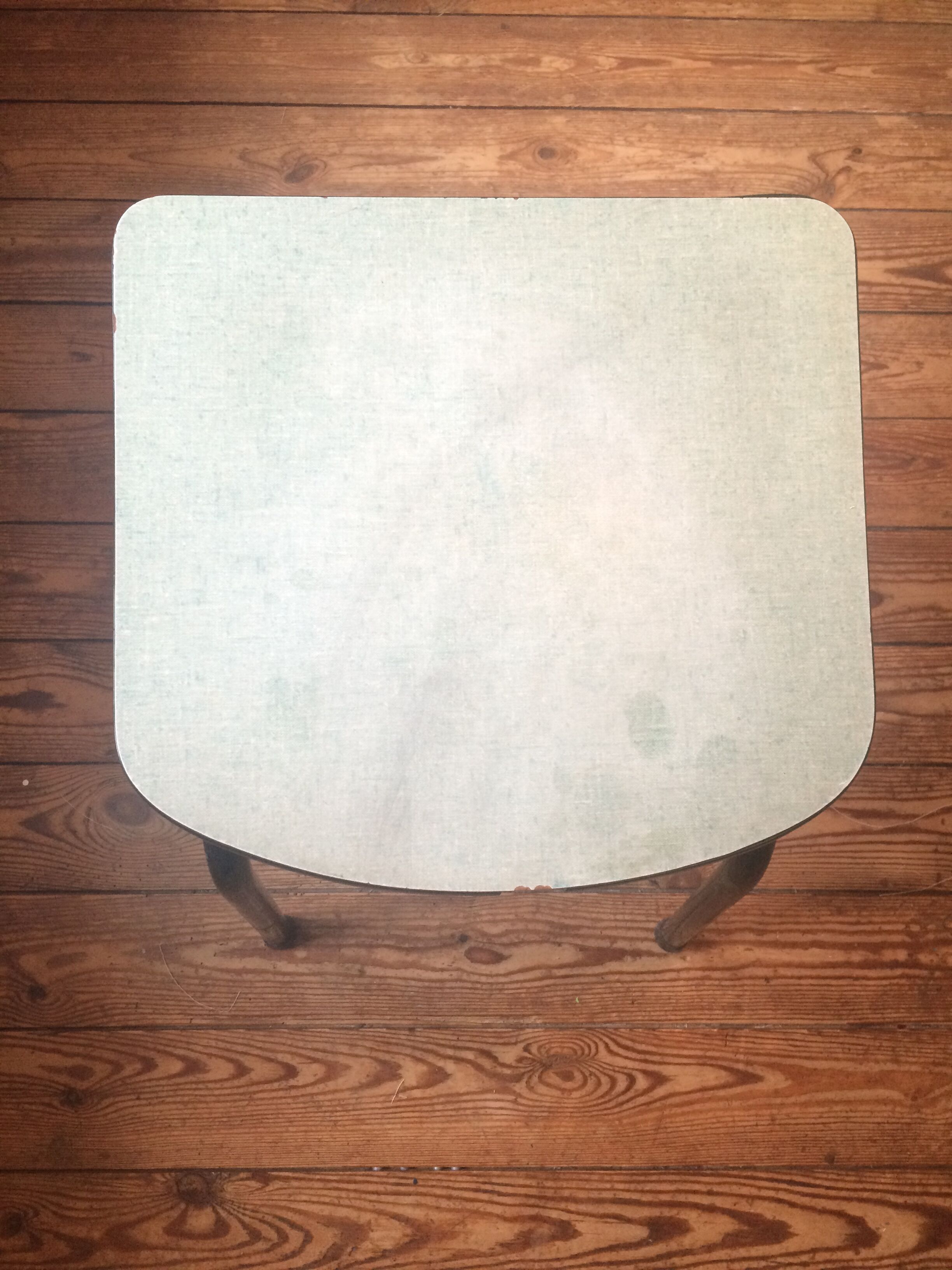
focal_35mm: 29
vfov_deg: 61.7
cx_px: 476
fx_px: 1063
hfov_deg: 48.2
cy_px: 635
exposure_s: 1/33
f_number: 2.2
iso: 200
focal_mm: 4.15
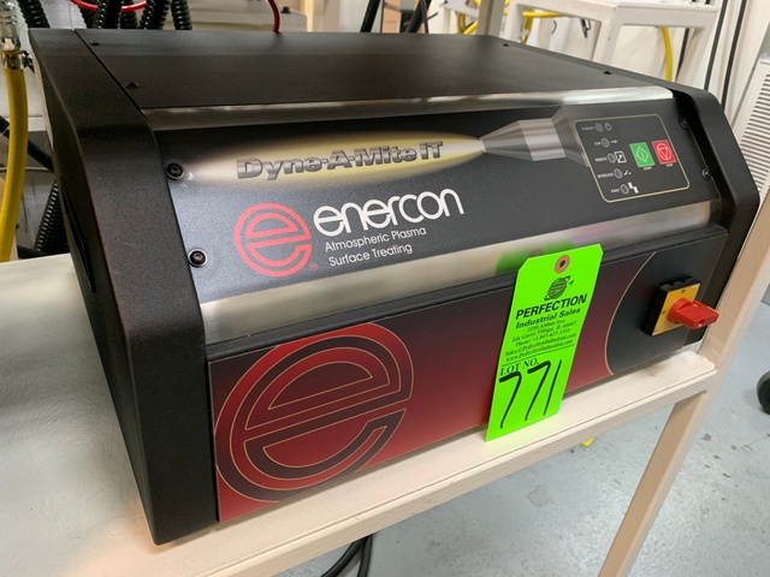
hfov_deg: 67.3
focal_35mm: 26
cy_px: 288
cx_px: 385
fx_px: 578
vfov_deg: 53.1
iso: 200
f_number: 1.8
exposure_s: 1/60
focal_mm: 4.25
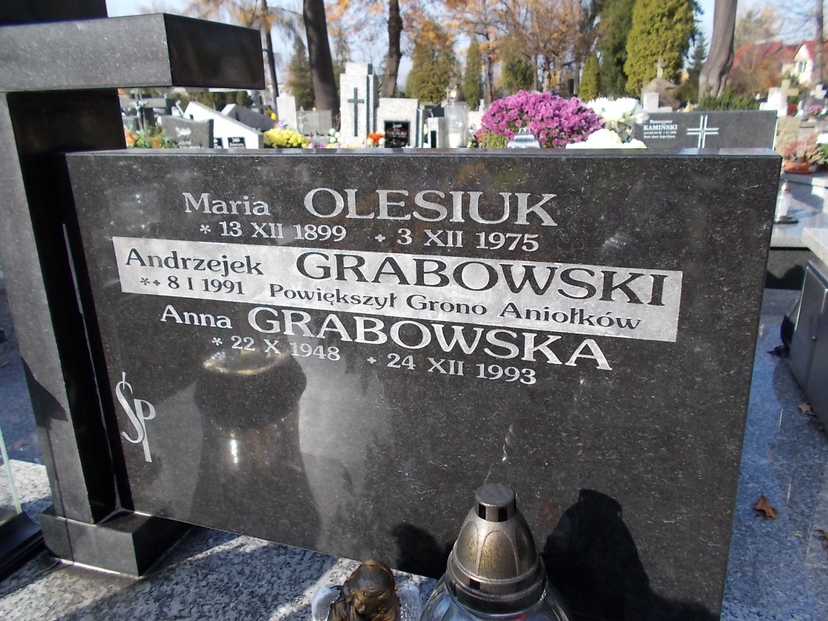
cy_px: 310
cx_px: 414
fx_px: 622
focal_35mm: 26
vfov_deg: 53.1
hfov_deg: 67.3
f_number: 3.2
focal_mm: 4.6
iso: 80
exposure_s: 1/400
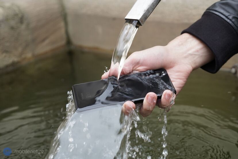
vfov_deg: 28.1
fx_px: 317
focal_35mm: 48
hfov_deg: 41.1
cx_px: 119
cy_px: 80
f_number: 4
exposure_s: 1/250
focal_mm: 48
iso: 400
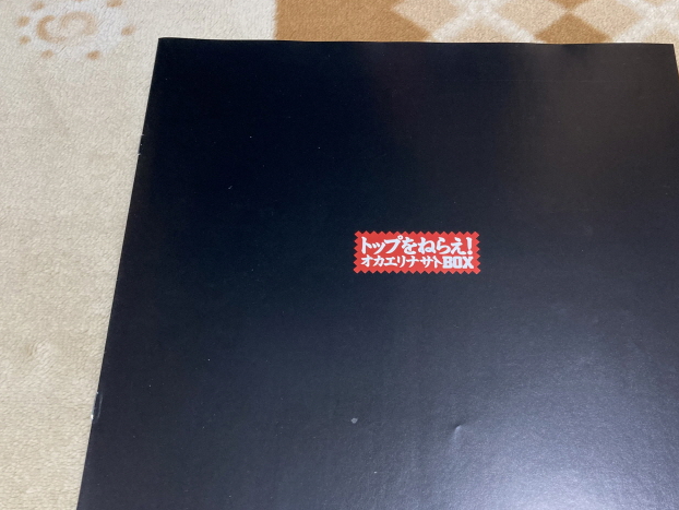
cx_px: 421
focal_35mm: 36
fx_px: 706
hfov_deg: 50.9
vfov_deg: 39.5
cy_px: 311
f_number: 1.8
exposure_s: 1/50
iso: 200
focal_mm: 3.99
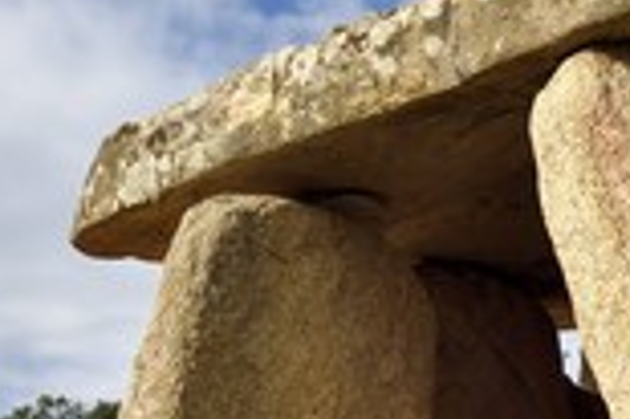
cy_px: 273
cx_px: 646
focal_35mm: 95
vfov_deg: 14.3
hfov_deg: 20.7
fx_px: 1661
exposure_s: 1/250
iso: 200
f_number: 14
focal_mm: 35
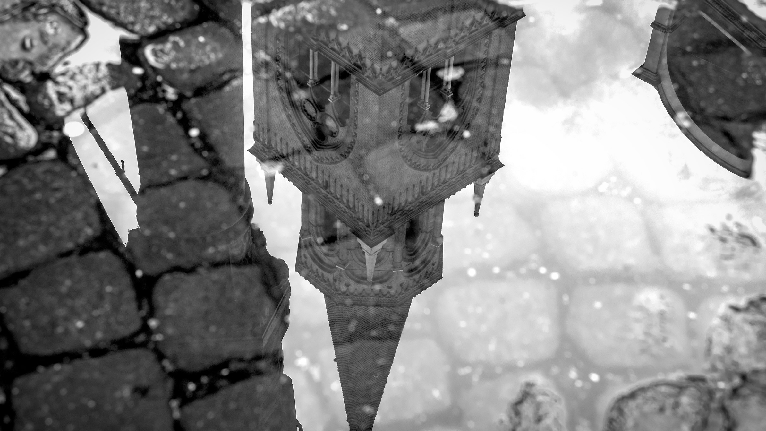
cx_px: 383
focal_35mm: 60
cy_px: 234
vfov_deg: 20.0
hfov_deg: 34.9
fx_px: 1219
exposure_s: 1/50
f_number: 8
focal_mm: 38
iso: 400
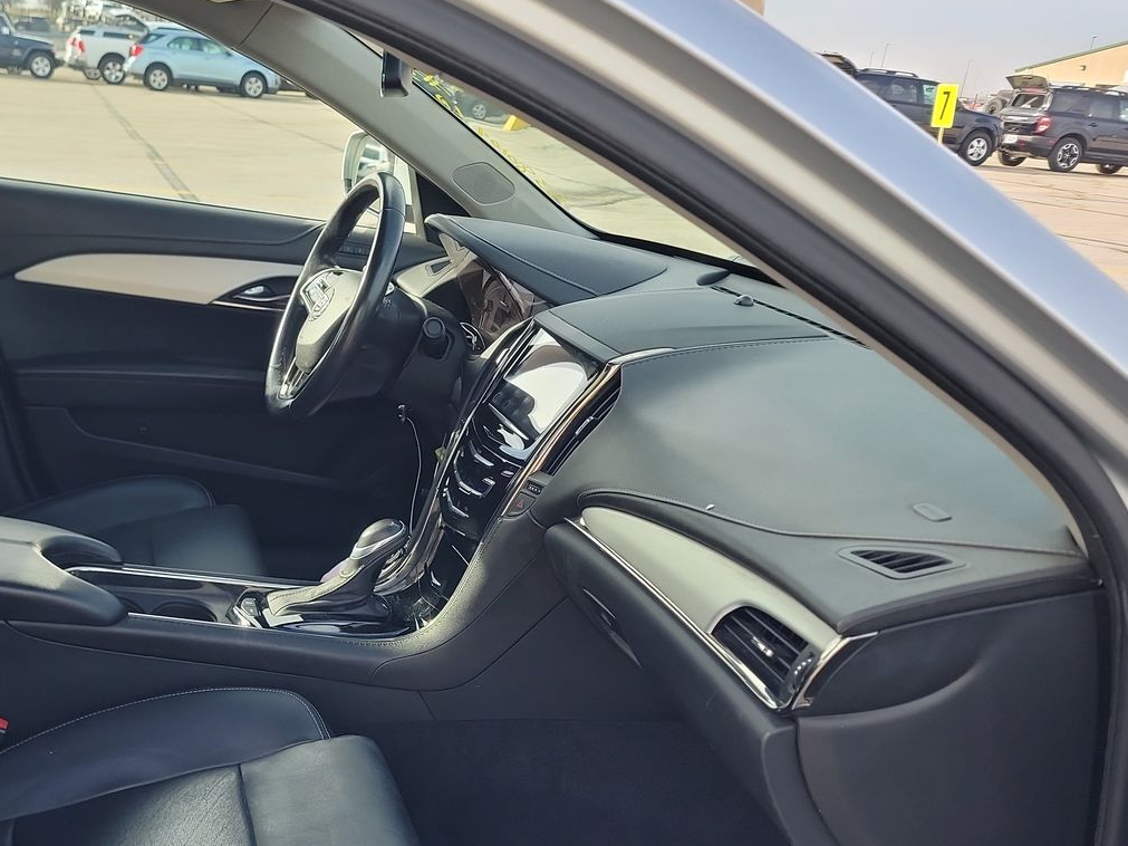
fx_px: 1238
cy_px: 577
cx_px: 331
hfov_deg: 47.7
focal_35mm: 38
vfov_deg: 37.2
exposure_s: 1/119
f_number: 1.8
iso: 53
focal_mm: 6.7
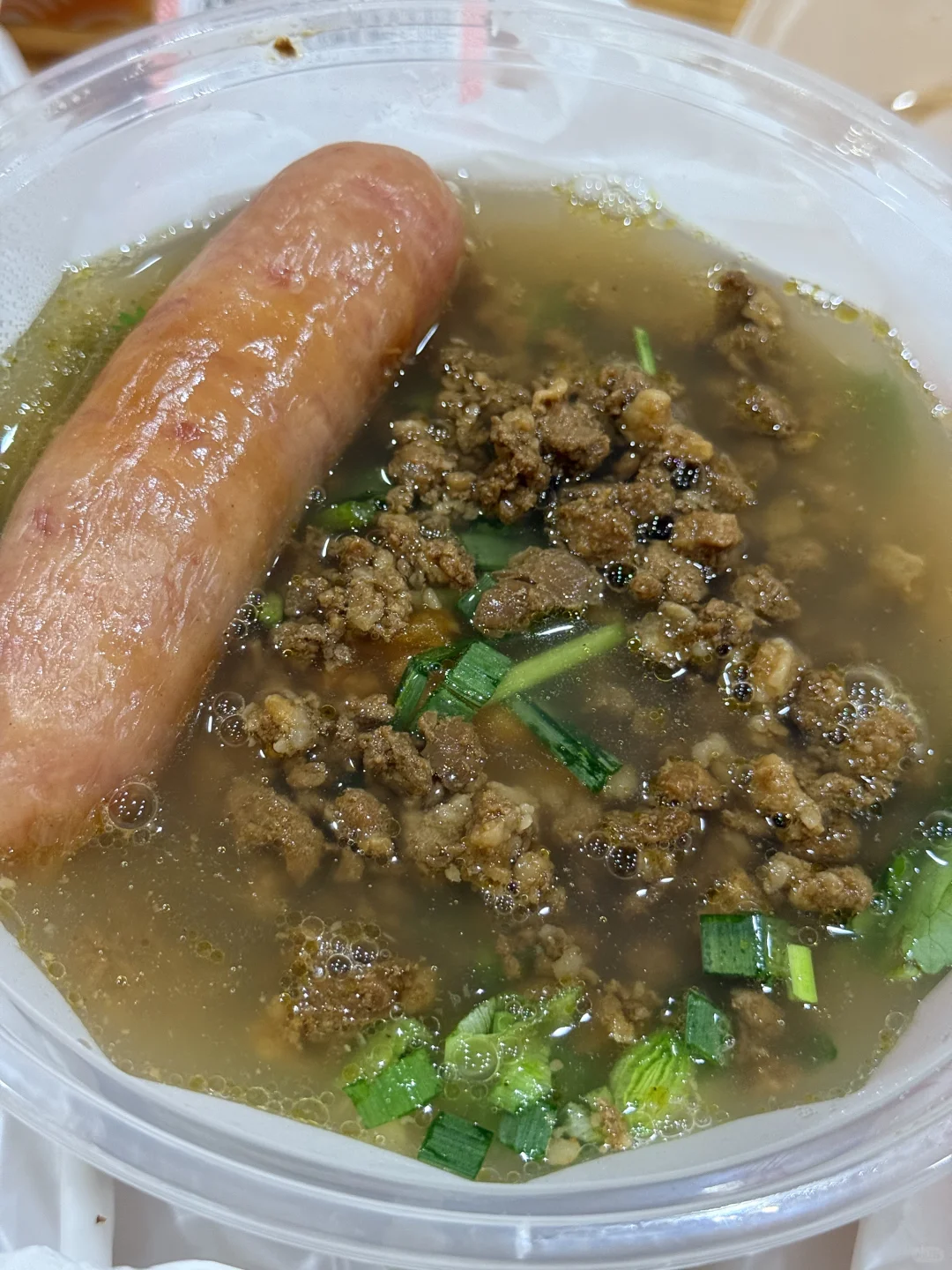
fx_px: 1760
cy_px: 635
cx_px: 476
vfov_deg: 39.7
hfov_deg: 30.3
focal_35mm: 48
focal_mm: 6.76
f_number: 1.78
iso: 400
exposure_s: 1/33
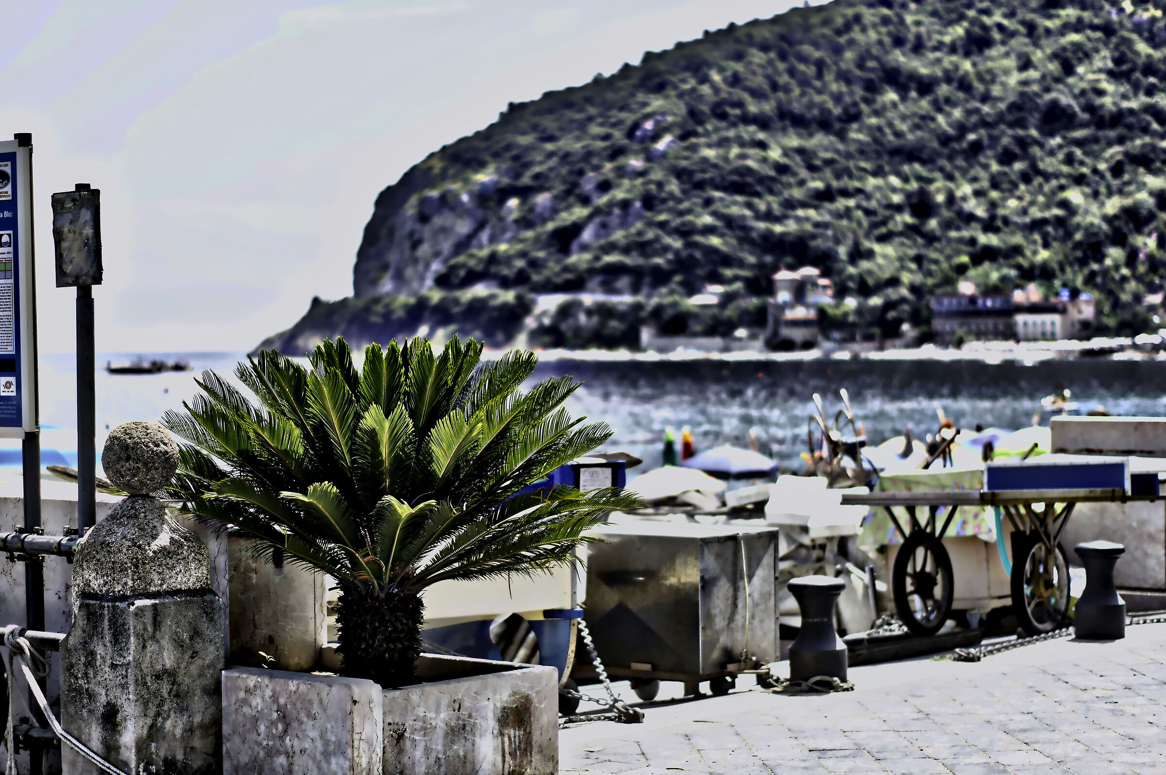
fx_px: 2427
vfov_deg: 18.2
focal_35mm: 75
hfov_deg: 27.0
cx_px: 583
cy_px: 388
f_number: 2
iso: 100
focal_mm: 50
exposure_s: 1/2500
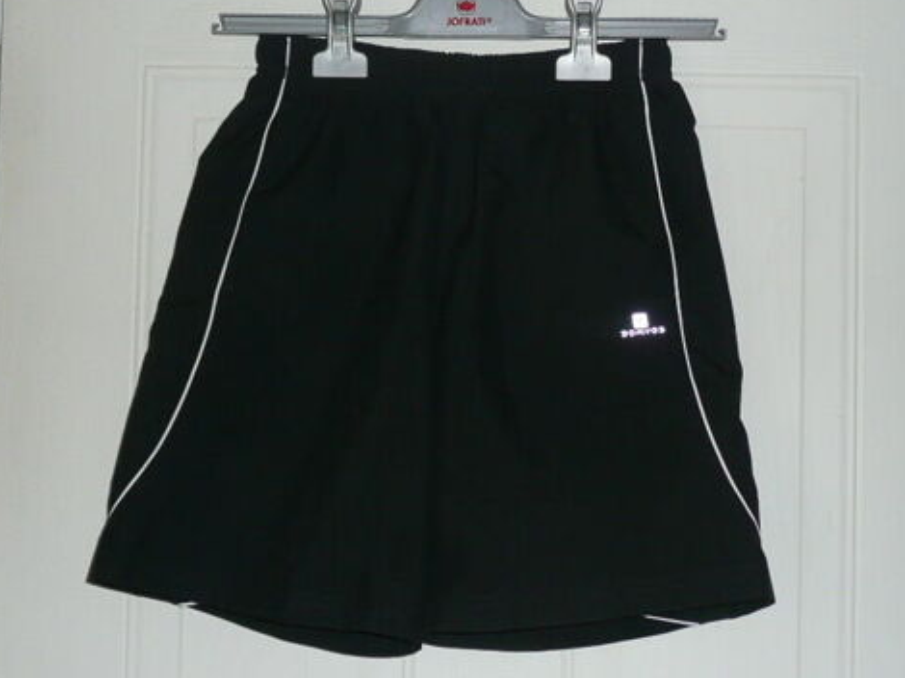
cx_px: 452
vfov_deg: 31.5
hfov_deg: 41.3
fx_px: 1202
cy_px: 333
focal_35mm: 46
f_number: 3.4
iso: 100
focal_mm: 4.9
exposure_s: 1/30
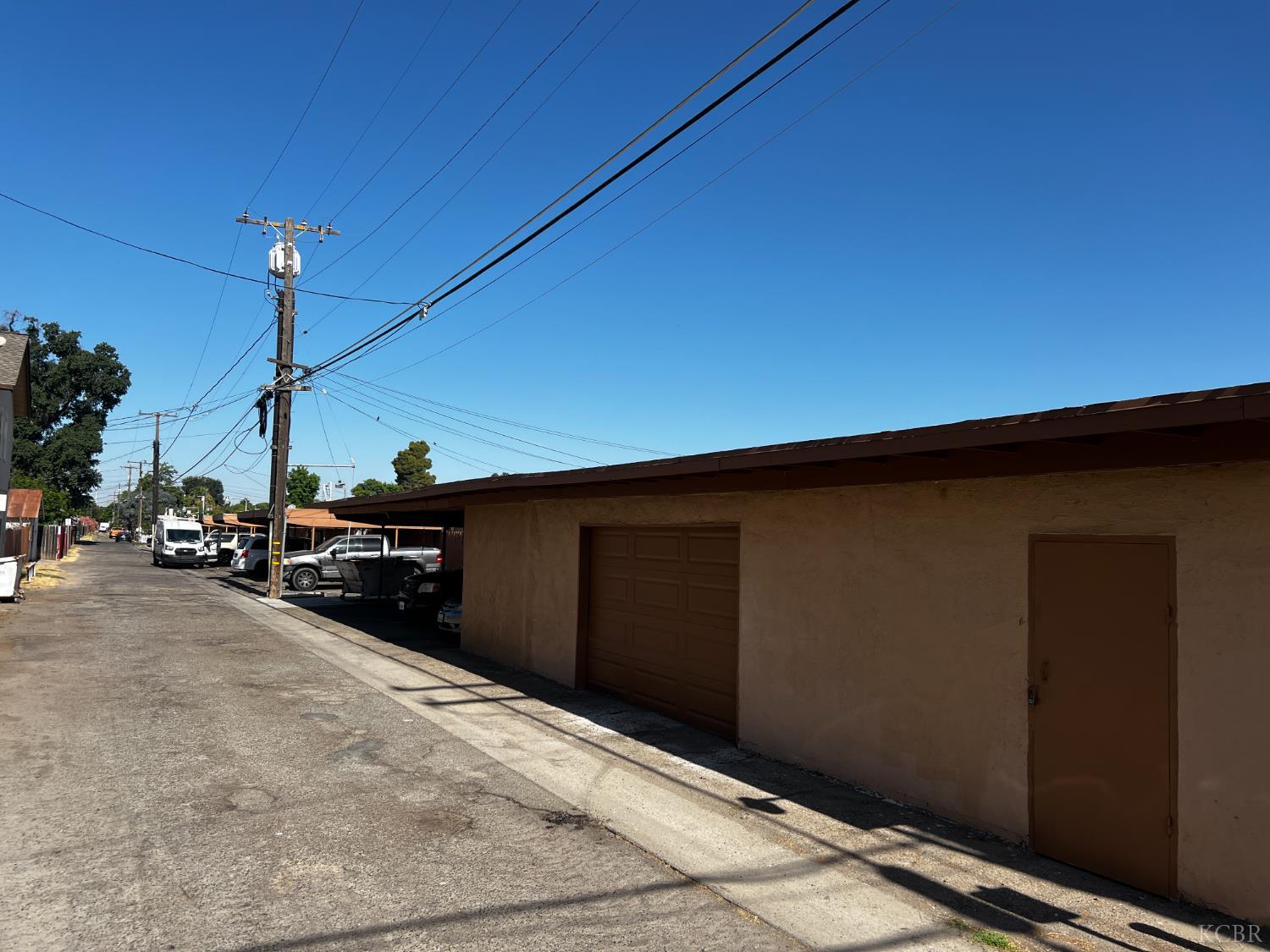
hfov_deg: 67.3
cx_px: 635
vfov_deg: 53.1
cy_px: 476
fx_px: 954
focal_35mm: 26
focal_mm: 5.7
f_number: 1.5
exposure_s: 1/4115
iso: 50
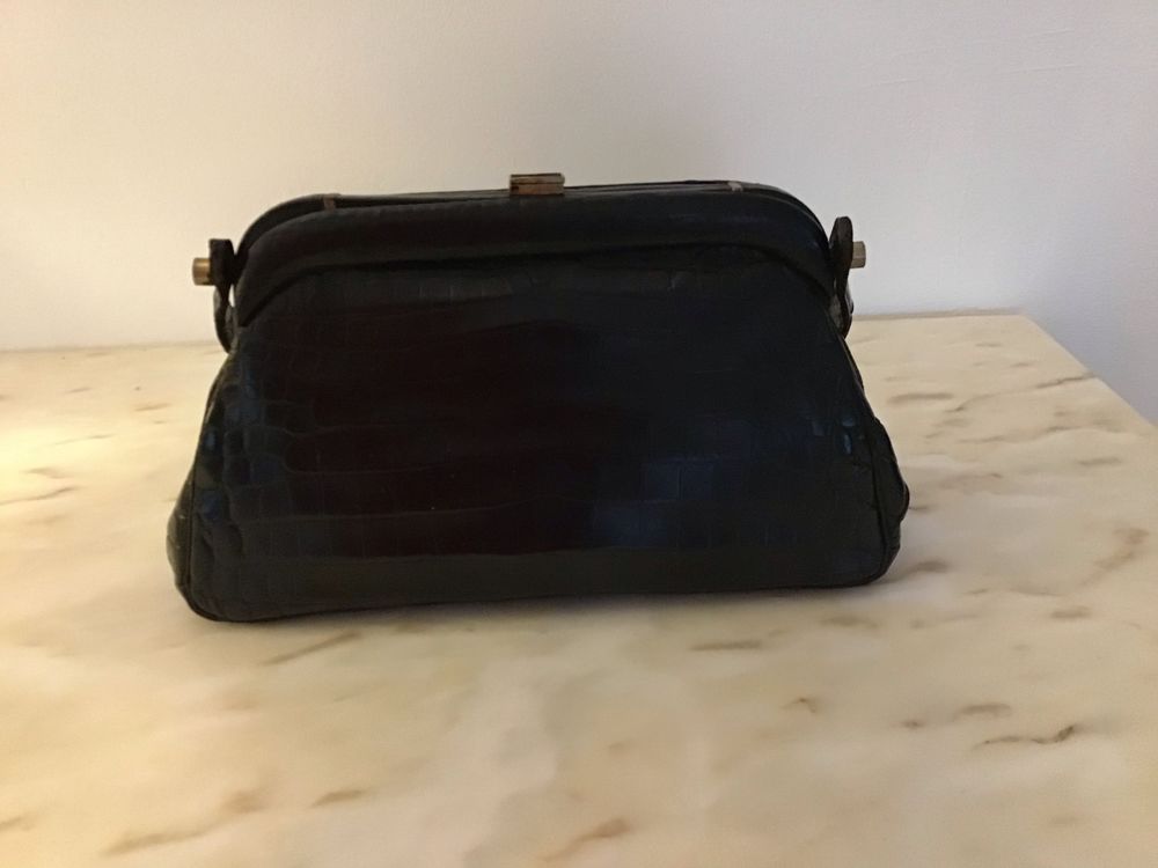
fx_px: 1037
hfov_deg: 58.4
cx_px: 579
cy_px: 434
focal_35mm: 31
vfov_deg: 45.4
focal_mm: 3.3
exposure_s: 1/17
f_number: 2.4
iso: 250
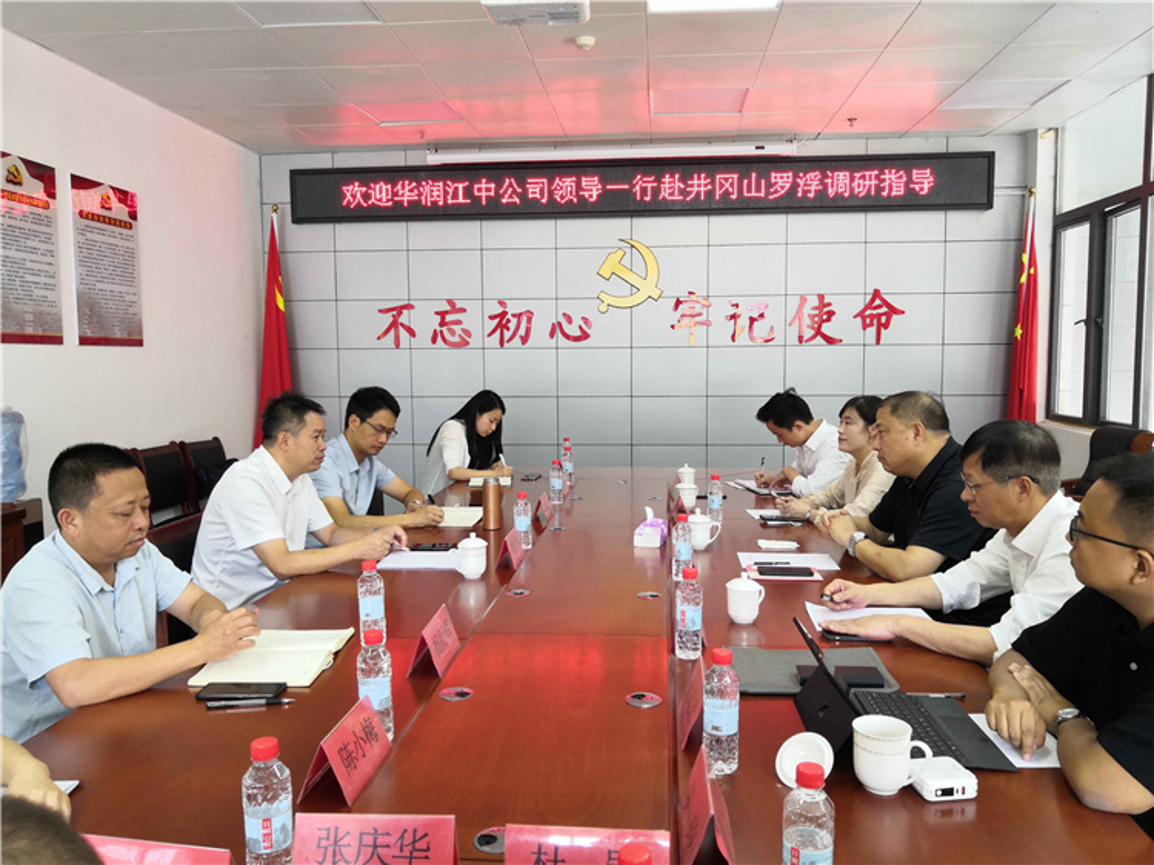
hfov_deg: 65.3
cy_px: 432
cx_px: 577
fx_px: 900
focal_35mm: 27
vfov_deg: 51.3
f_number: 1.8
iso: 160
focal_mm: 3.95
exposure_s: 1/50
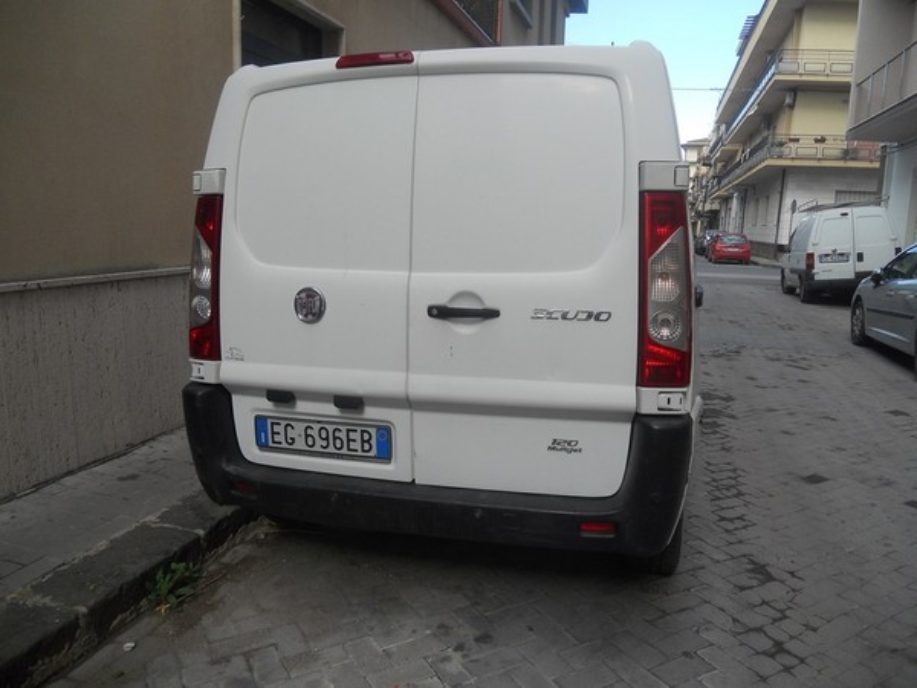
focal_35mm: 27
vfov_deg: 51.4
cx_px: 458
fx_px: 715
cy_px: 344
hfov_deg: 65.3
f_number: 3.2
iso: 80
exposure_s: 1/320
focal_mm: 4.9
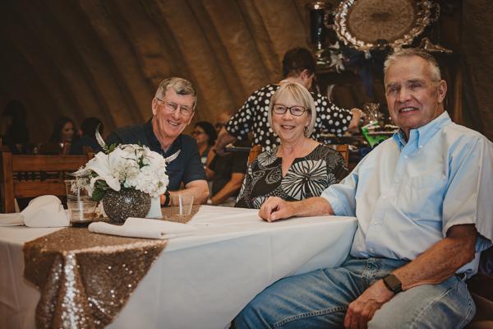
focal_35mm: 48
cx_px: 246
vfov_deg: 28.1
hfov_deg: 41.1
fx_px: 657
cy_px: 164
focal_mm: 48
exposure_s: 1/250
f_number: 3.5
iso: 200
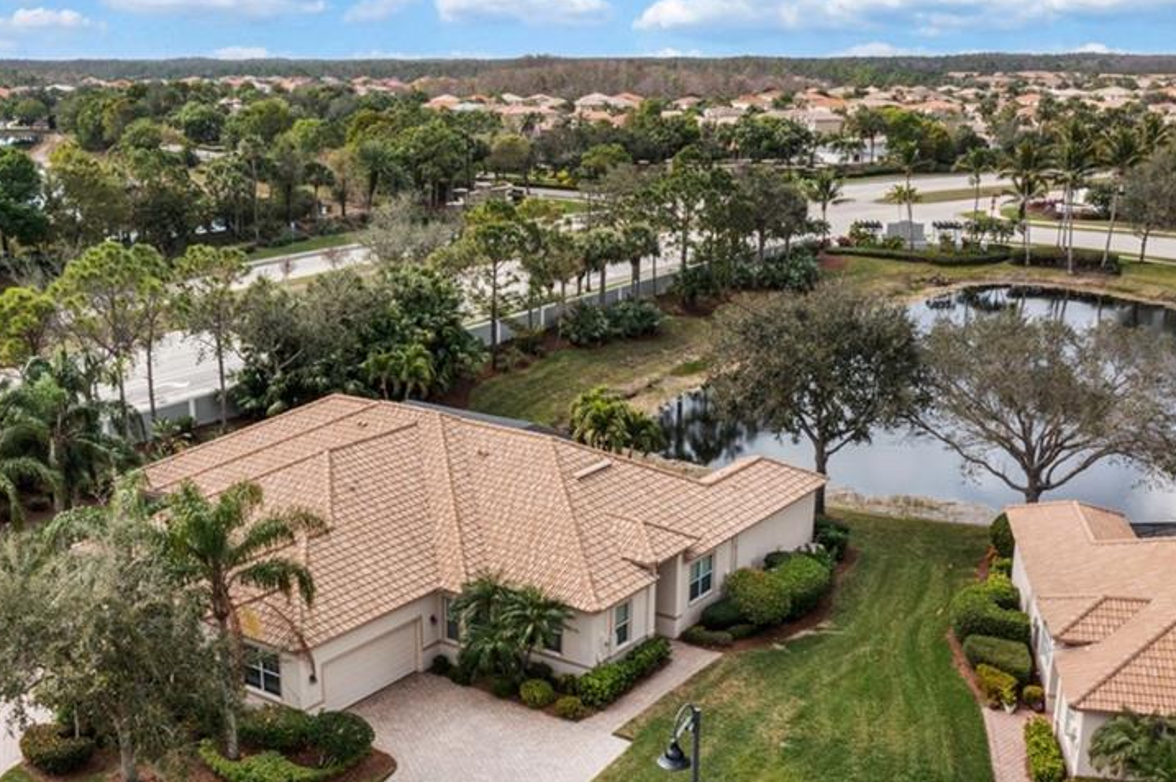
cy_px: 527
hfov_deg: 48.3
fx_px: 1306
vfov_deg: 33.0
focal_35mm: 40
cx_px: 502
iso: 200
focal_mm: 10.26
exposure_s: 1/50
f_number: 10
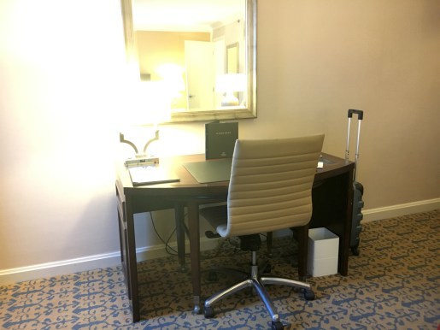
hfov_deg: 61.7
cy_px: 165
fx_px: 369
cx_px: 220
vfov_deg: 48.2
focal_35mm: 29
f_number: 2.2
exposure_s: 1/17
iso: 200
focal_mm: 4.15
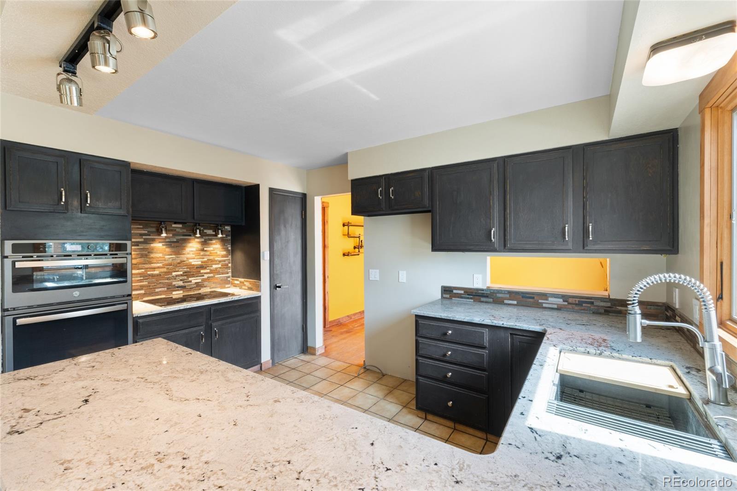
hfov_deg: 100.4
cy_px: 246
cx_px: 368
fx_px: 307
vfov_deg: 77.3
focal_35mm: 15
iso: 250
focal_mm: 10
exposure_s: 1/4
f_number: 9
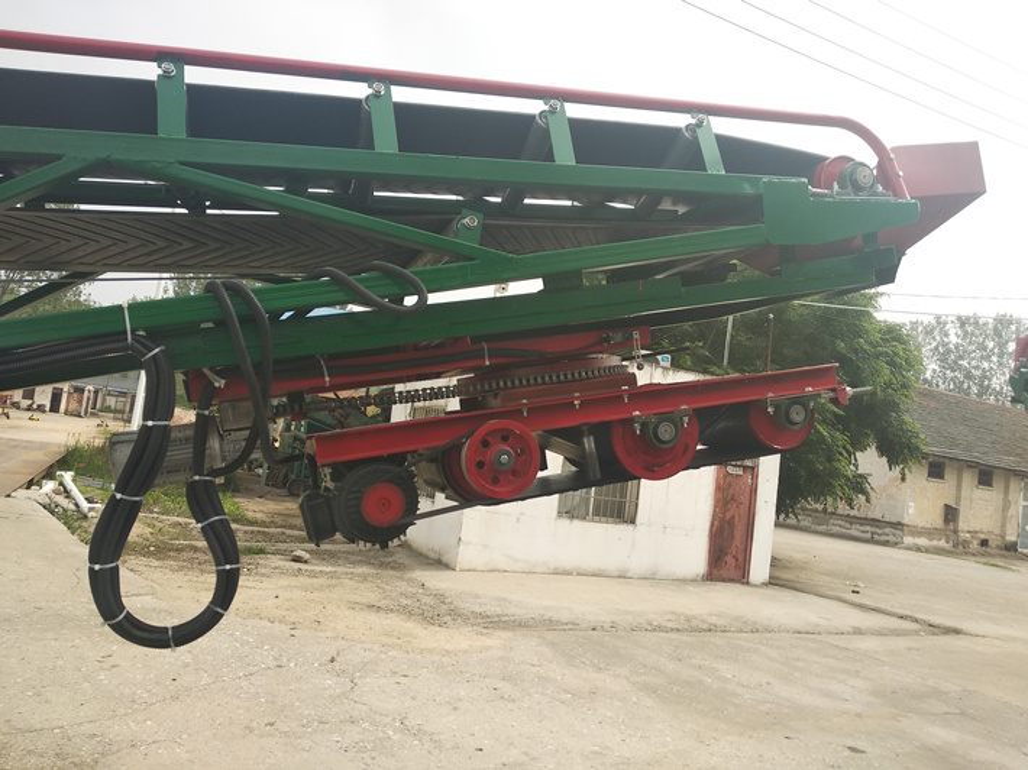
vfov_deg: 53.0
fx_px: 772
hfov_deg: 67.3
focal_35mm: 26
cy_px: 385
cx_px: 514
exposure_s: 1/805
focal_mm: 3.81
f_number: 2.2
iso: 100
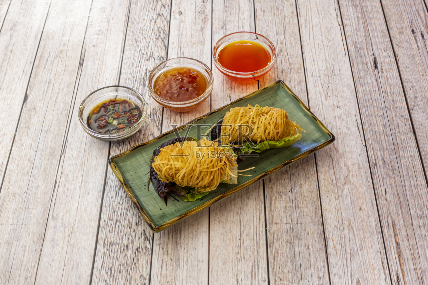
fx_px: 523
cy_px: 142
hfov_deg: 44.5
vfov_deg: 30.5
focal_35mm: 44
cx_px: 214
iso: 100
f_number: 11
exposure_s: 3
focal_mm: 44
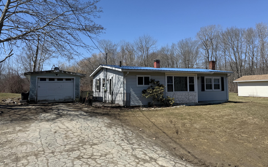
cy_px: 74
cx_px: 135
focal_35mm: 26
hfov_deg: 70.4
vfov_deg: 47.5
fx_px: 190
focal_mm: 6.76
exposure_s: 1/4975
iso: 80
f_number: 1.78
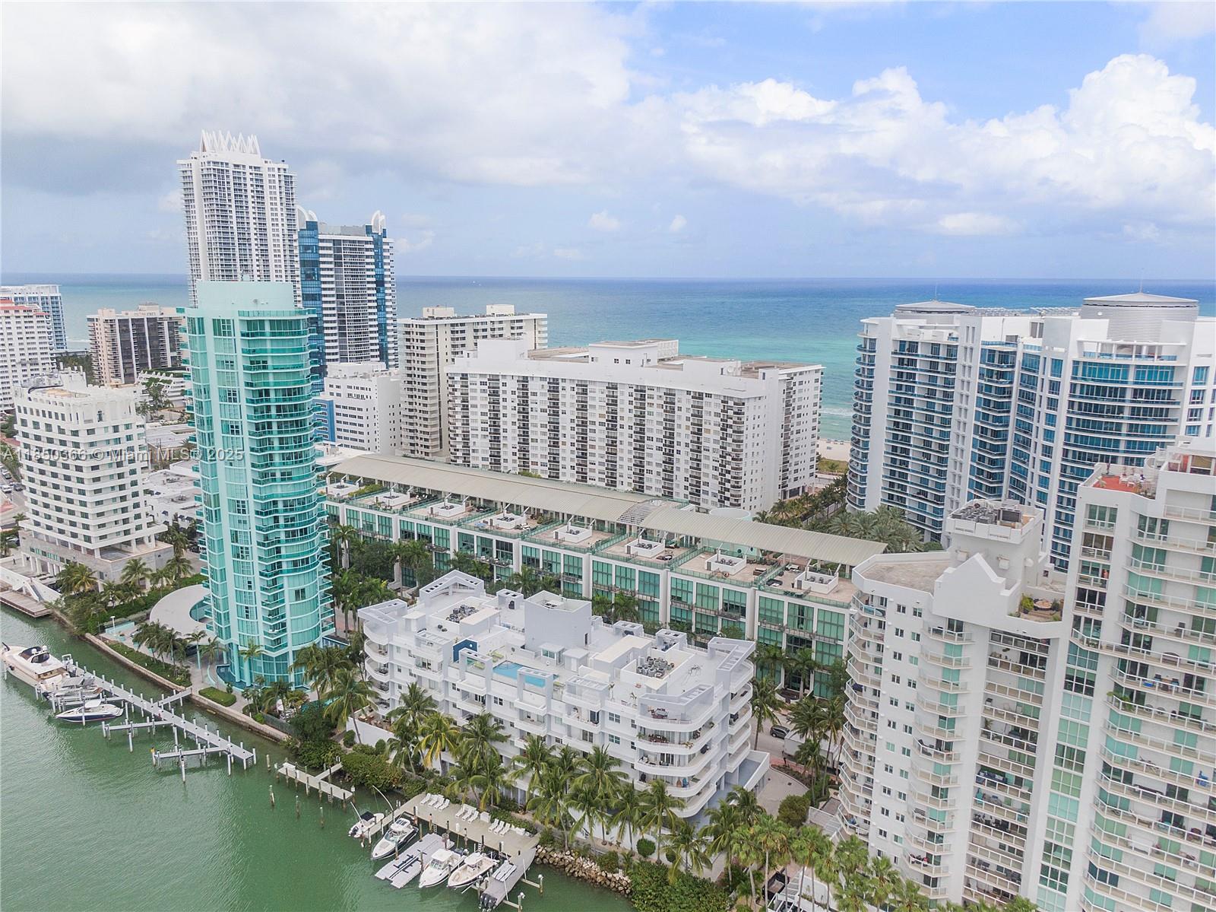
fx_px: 843
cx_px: 608
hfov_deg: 71.6
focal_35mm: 24
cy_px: 456
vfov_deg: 56.8
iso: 100
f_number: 2.8
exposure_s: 1/1250
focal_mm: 4.39
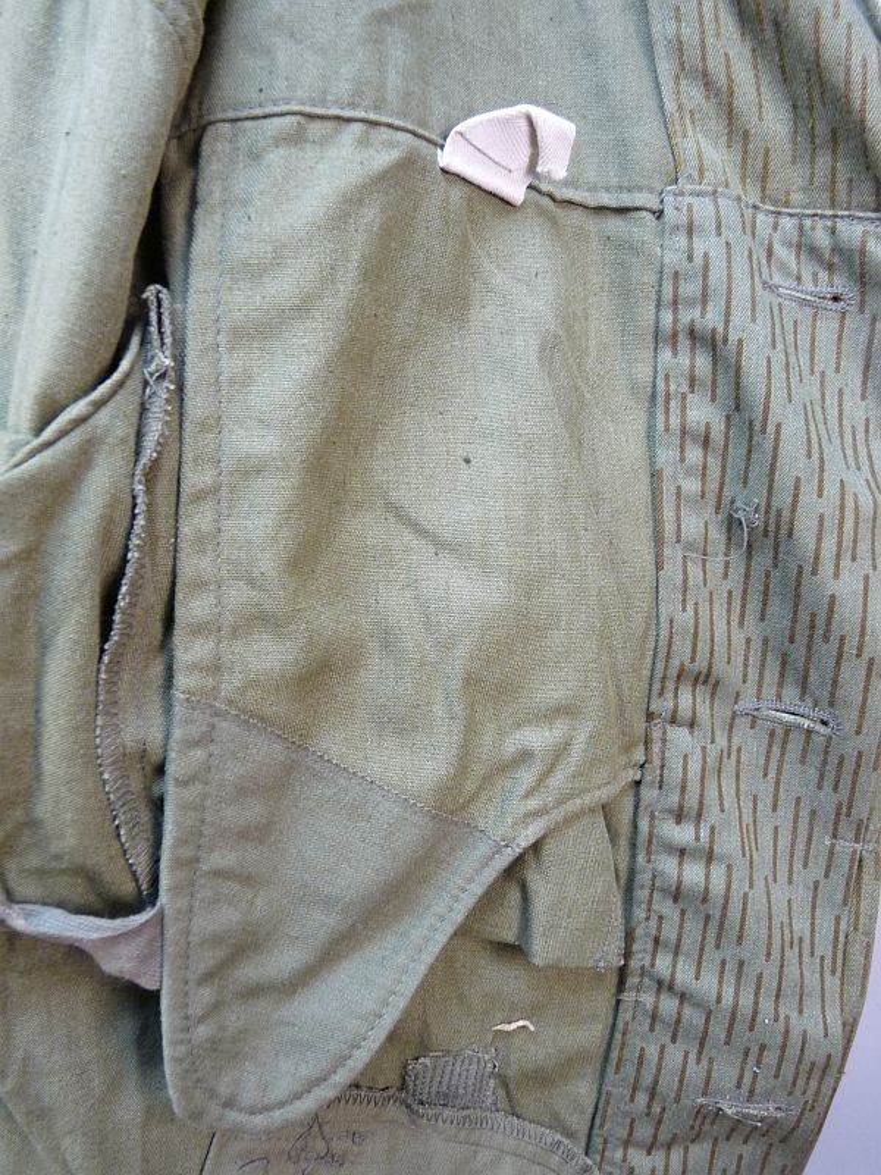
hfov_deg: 51.4
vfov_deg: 65.3
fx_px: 916
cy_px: 588
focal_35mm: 27
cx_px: 440
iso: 200
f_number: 2.8
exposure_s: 1/30
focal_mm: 4.8
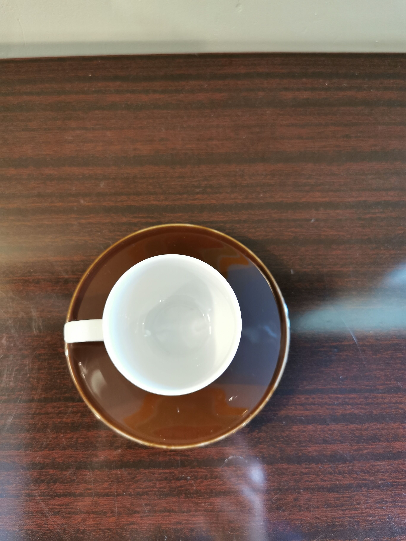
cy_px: 270
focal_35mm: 27
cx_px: 203
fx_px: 422
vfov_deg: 65.3
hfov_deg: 51.4
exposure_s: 1/50
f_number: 1.6
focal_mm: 5.56
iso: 250
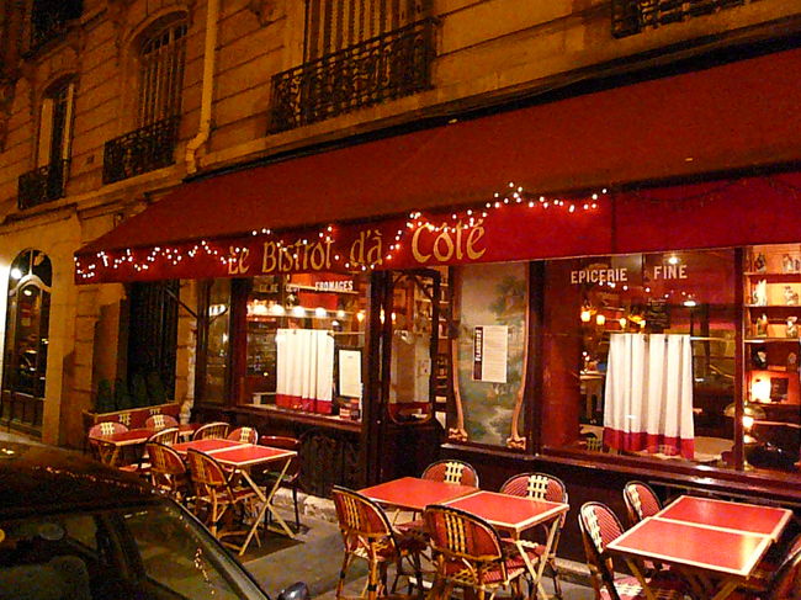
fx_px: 648
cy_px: 300
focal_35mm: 28
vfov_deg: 49.7
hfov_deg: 63.5
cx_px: 400
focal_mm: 4.6
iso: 3200
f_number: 2.8
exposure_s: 1/30
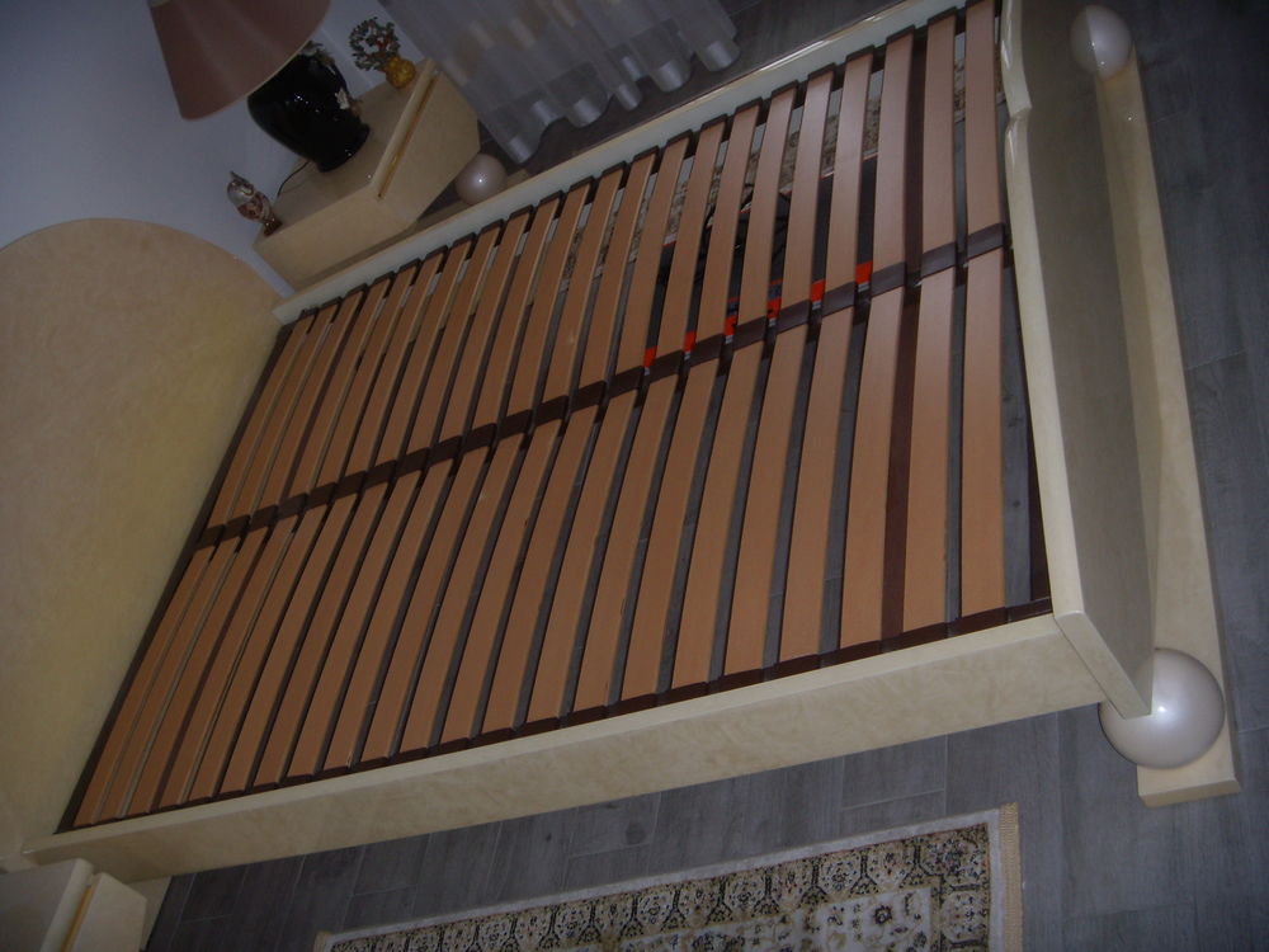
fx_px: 1393
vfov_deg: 37.7
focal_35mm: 38
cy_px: 476
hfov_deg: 49.0
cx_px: 634
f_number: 3.5
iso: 64
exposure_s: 1/60.2
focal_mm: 6.4
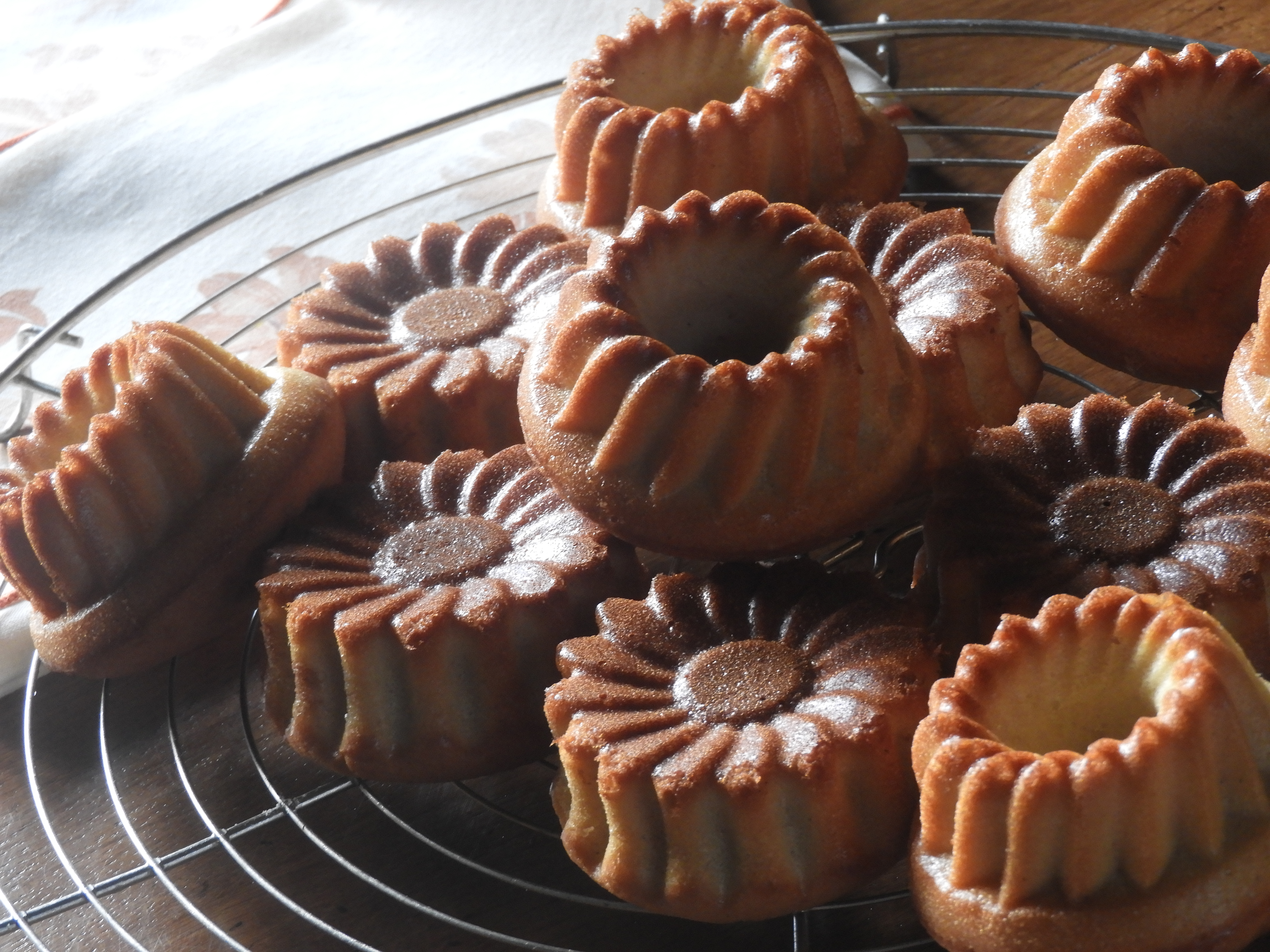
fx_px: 5503
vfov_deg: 9.9
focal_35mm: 150
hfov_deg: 13.2
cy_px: 476
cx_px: 635
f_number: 5.2
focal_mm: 26.9
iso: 400
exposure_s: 1/15
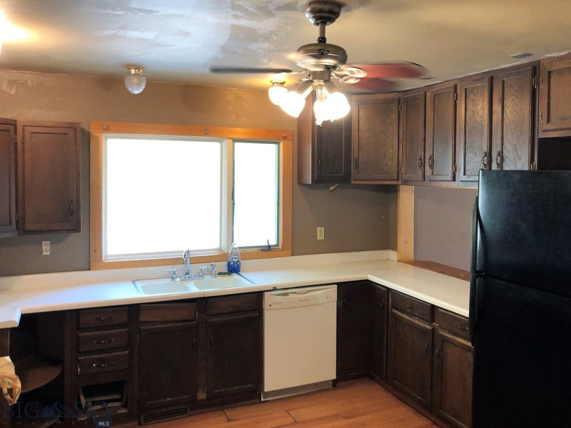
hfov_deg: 58.2
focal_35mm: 31
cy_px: 200
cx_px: 312
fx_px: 511
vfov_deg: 45.4
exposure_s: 1/60
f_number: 1.8
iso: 125
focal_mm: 3.99
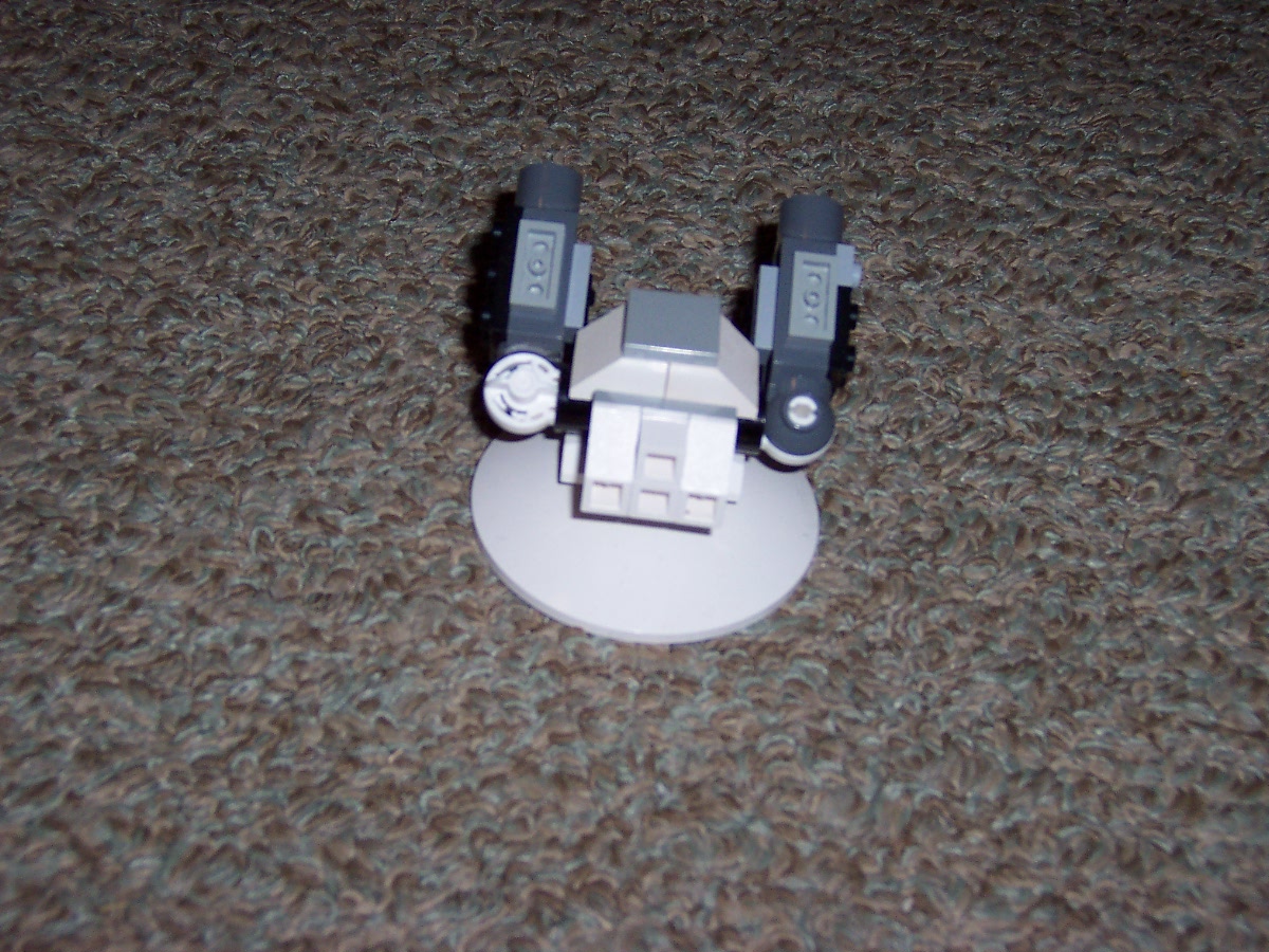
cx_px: 634
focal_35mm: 67
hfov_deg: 29.0
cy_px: 476
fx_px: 2456
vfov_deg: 21.9
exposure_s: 1/60
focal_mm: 10.4
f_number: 3.4
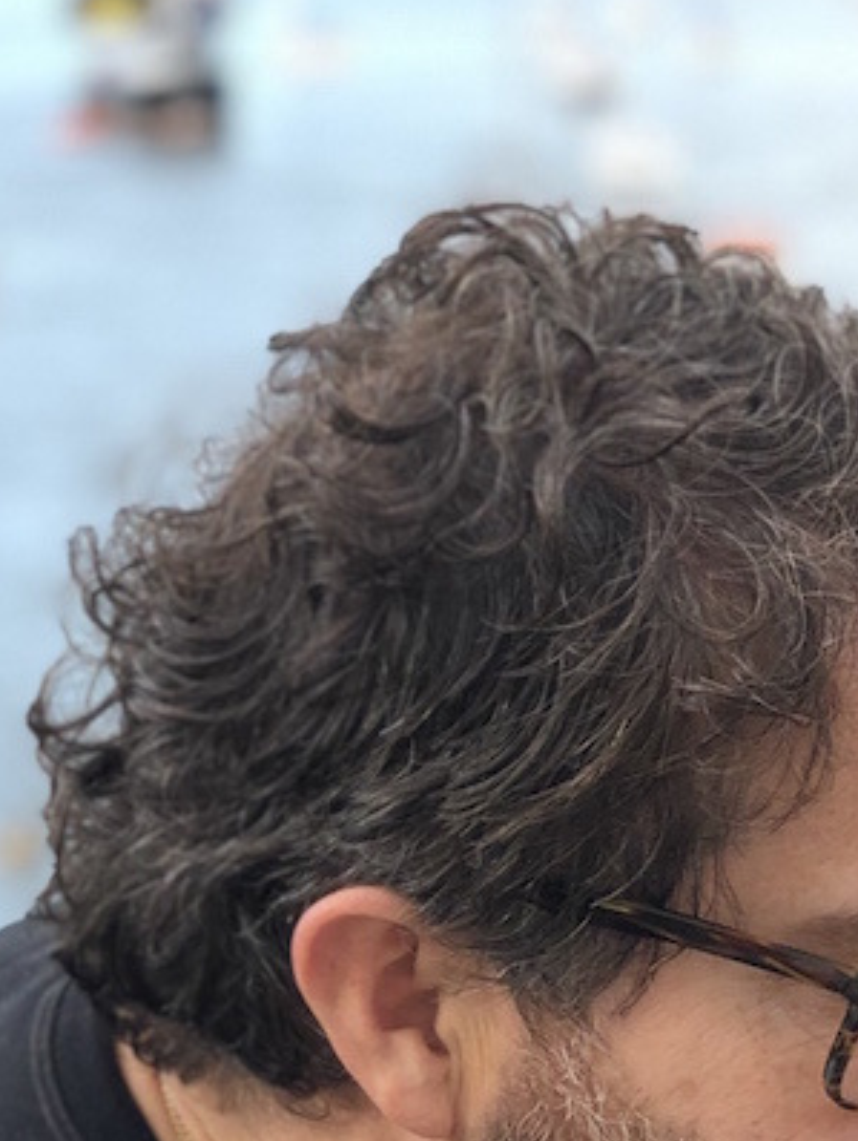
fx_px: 5744
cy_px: 1323
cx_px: 970
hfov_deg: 8.5
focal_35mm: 174
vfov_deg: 11.2
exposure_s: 1/120
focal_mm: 6
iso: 20
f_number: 2.4
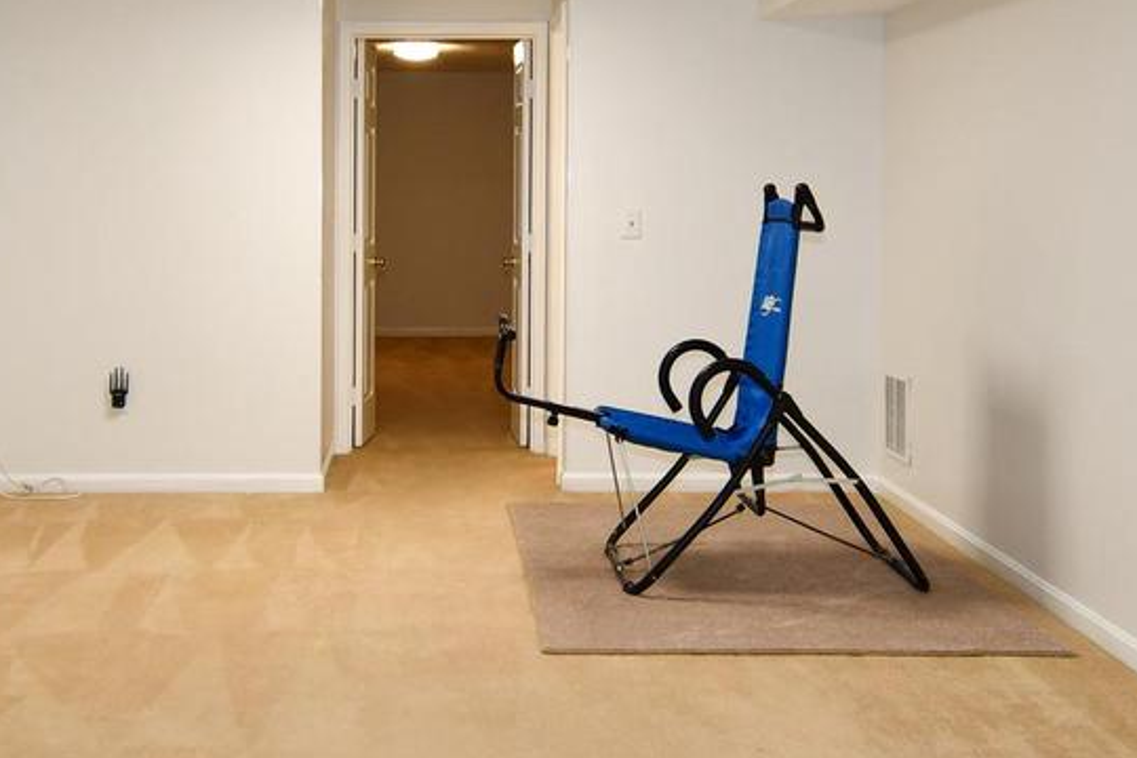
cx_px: 482
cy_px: 324
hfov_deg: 41.0
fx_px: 1516
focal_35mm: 48
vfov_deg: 28.0
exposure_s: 1/60
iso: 280
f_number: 4
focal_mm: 12
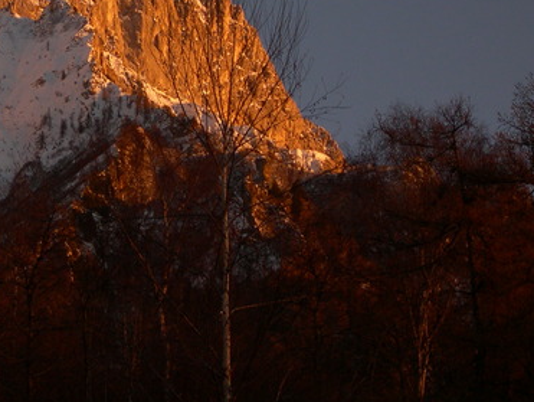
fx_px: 3413
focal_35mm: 221
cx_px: 63
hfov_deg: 8.9
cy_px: 45
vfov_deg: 6.7
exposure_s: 1/157
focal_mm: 24
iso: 100
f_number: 4.9
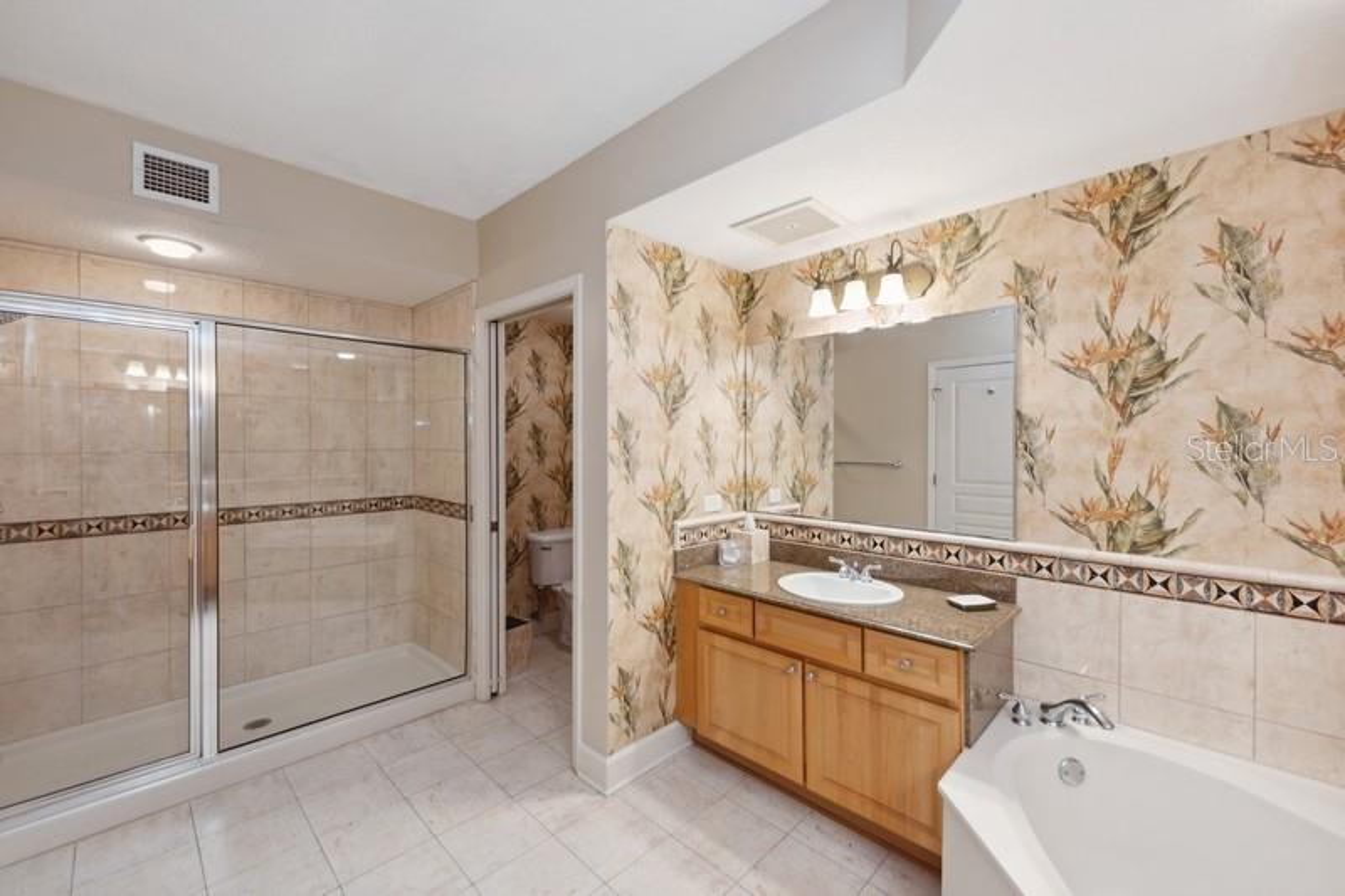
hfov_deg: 104.3
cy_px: 448
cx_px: 672
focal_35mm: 14
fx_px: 523
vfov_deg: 81.2
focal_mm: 14
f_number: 8
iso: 100
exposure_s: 1.3
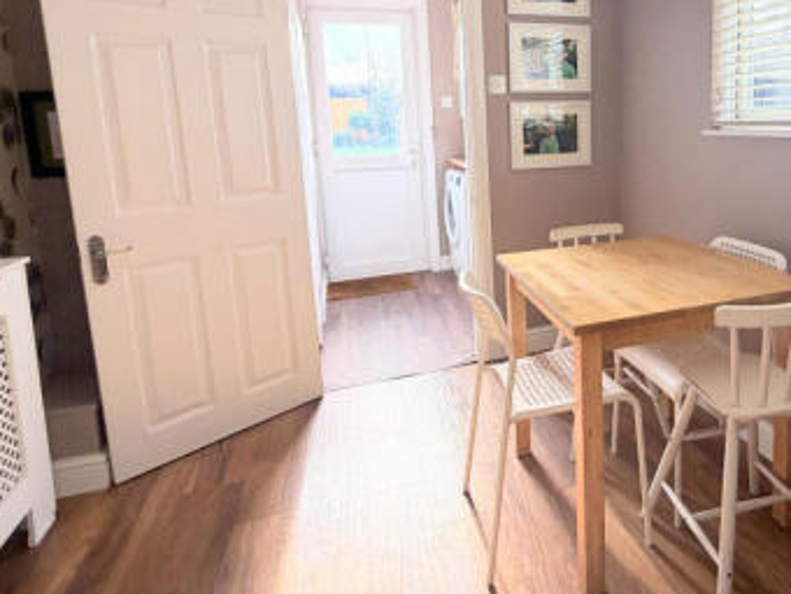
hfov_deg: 68.5
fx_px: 548
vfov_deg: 55.4
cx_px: 557
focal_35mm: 24
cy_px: 188
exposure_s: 1/121
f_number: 2.2
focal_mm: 2.22
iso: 100
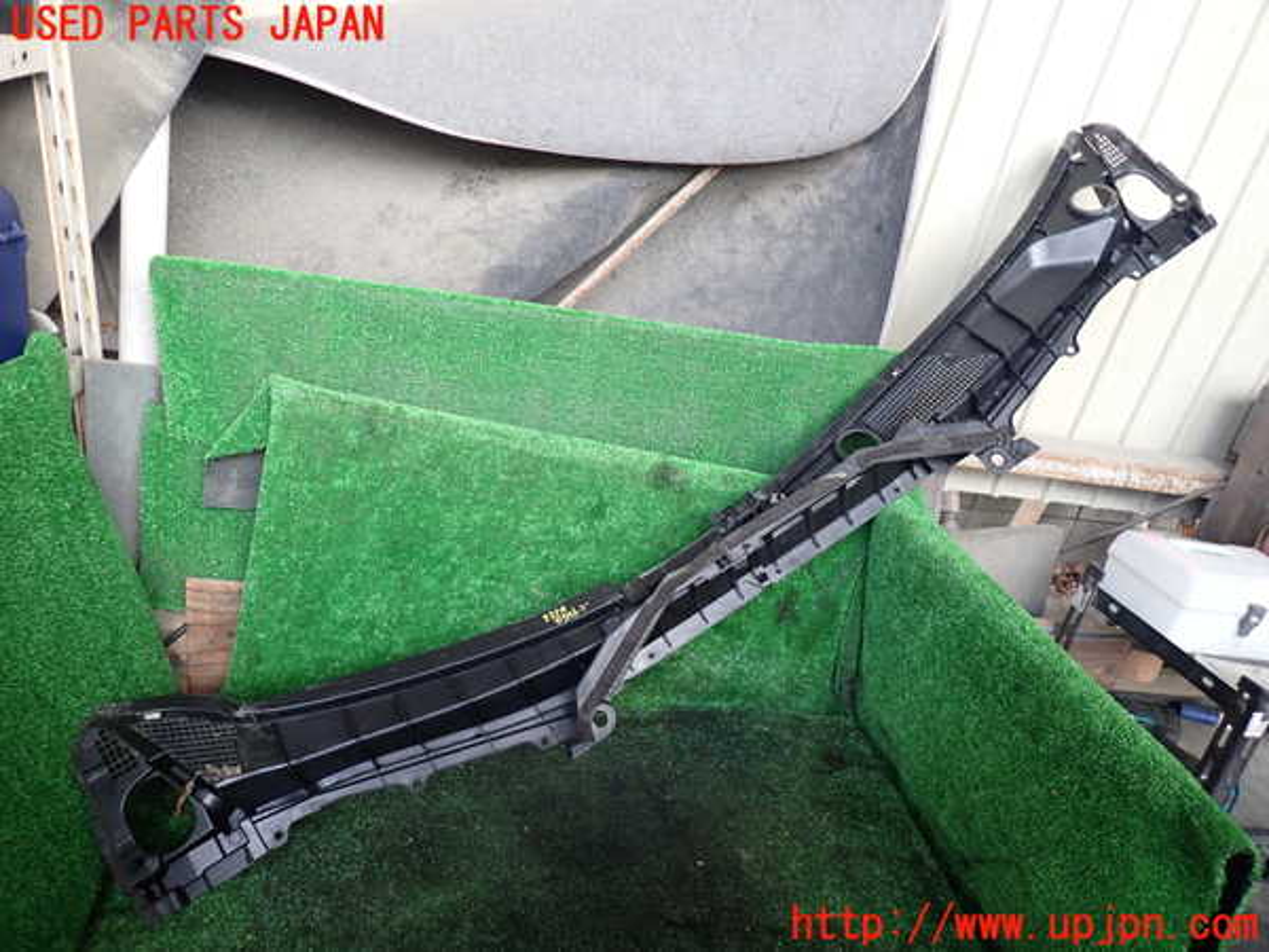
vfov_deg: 54.9
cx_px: 634
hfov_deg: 69.4
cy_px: 476
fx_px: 916
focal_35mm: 25
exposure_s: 1/60
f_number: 2
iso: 125
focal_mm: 4.5
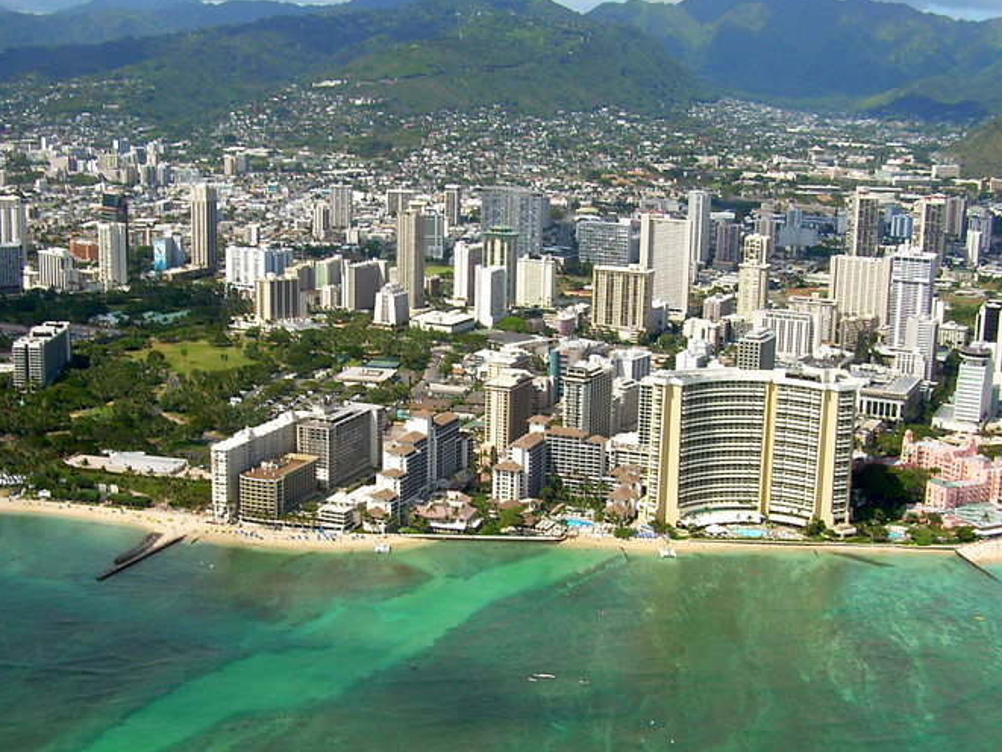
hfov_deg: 38.2
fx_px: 1448
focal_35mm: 50
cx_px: 523
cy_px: 401
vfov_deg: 29.1
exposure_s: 1/386
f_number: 4.6
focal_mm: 6.3
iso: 50
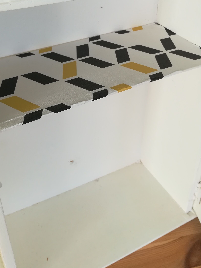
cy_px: 94
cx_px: 94
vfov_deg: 47.3
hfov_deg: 36.8
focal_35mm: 39
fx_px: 302
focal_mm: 3.83
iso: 64
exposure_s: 1/50
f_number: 2.2
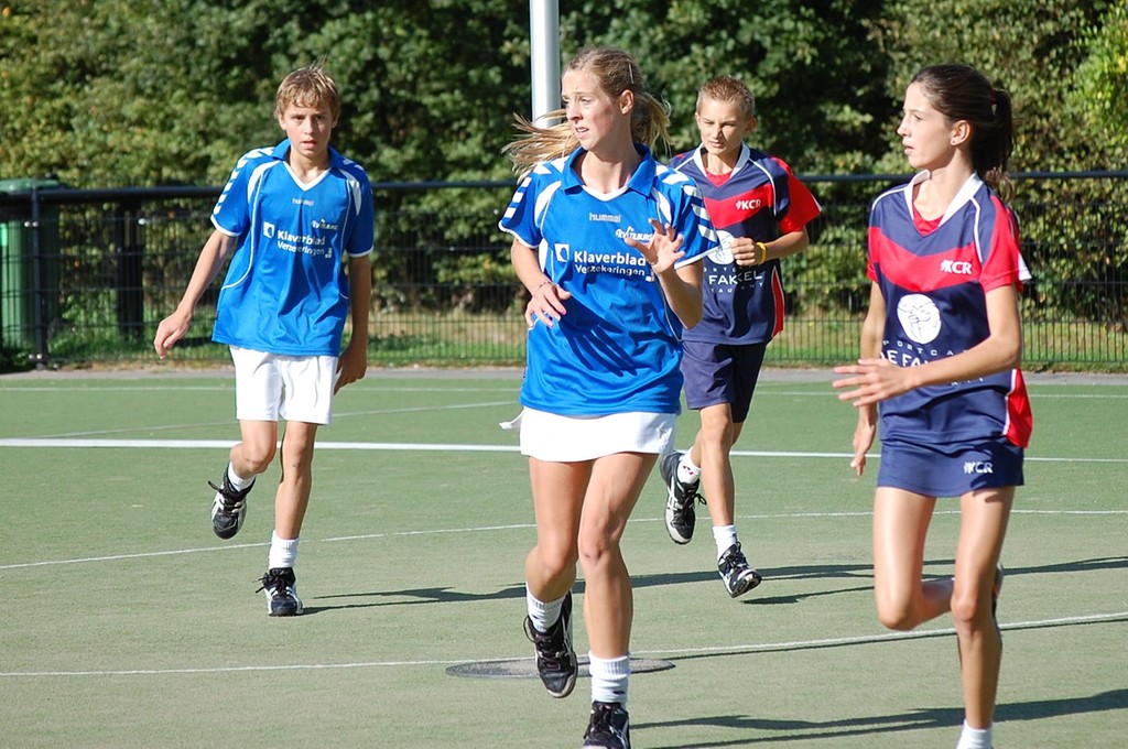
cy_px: 374
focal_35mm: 153
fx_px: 4788
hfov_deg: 13.4
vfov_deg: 8.9
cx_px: 564
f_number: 4.8
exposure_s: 1/1000
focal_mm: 102
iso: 250
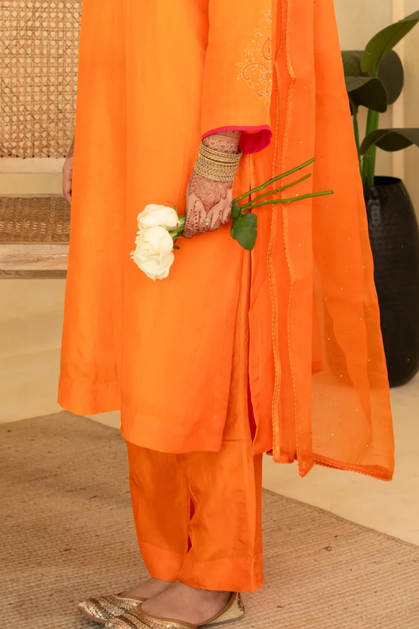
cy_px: 46
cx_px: 210
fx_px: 1885
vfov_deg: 18.6
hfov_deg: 12.7
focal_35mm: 108
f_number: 4.5
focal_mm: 50
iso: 640
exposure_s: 1/250
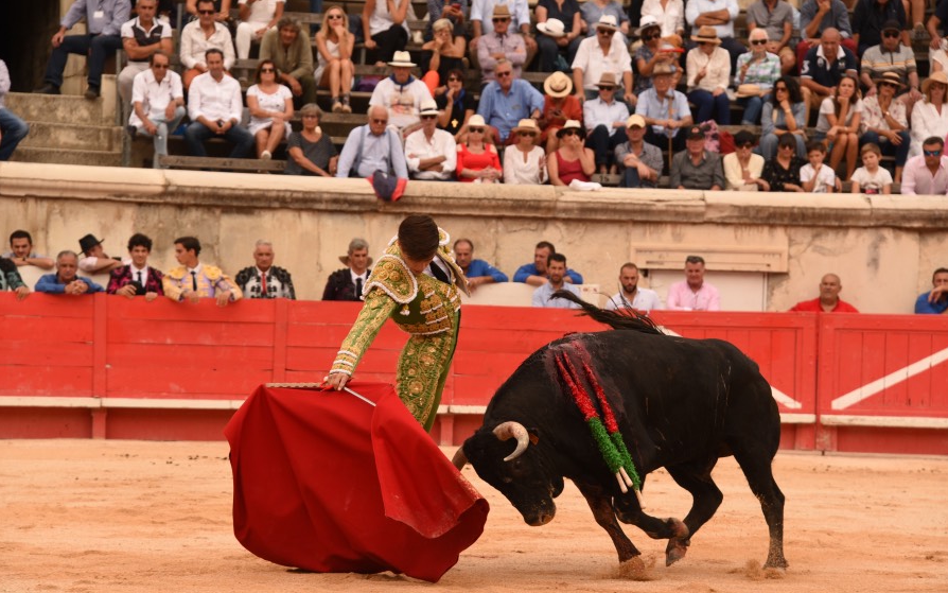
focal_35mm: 154
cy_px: 318
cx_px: 473
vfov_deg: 8.5
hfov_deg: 13.6
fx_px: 3979
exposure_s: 1/640
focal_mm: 150
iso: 400
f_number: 7.1
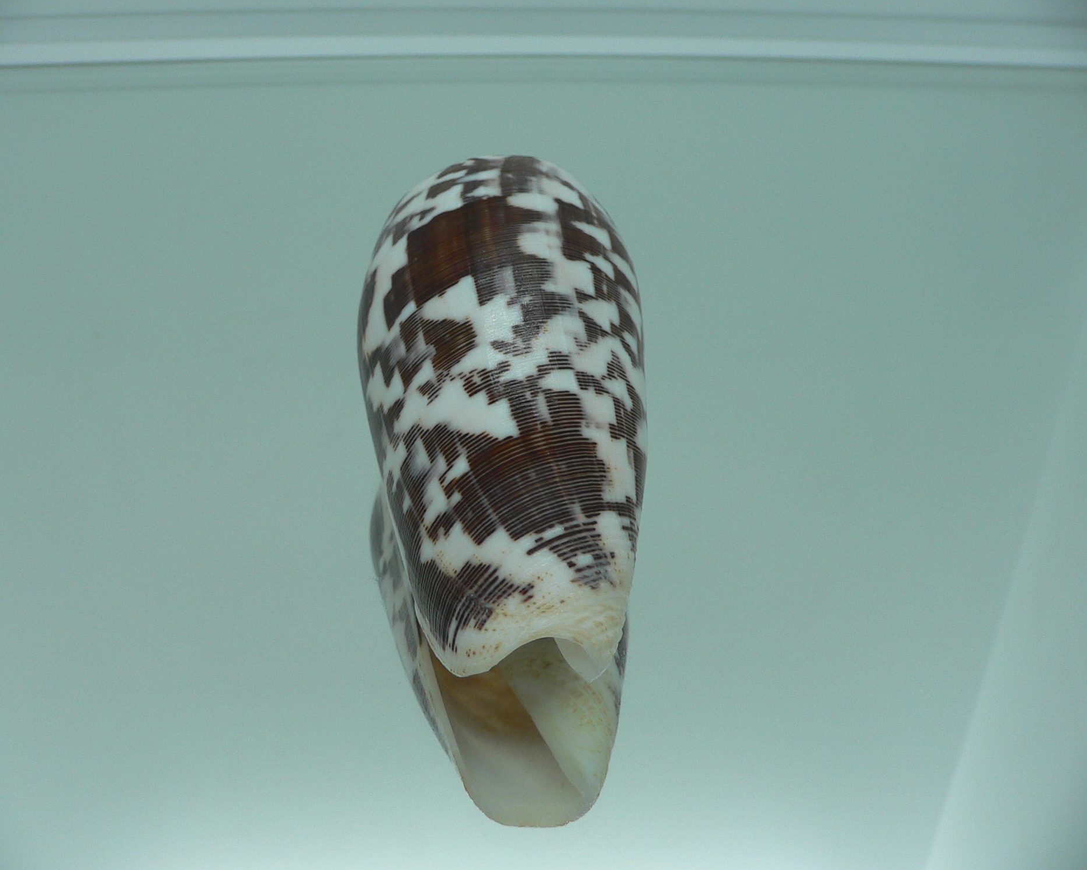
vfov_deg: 40.1
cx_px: 513
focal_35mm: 37
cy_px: 430
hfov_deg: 49.1
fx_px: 1190
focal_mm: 4.6
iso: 80
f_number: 2.8
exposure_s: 1/80
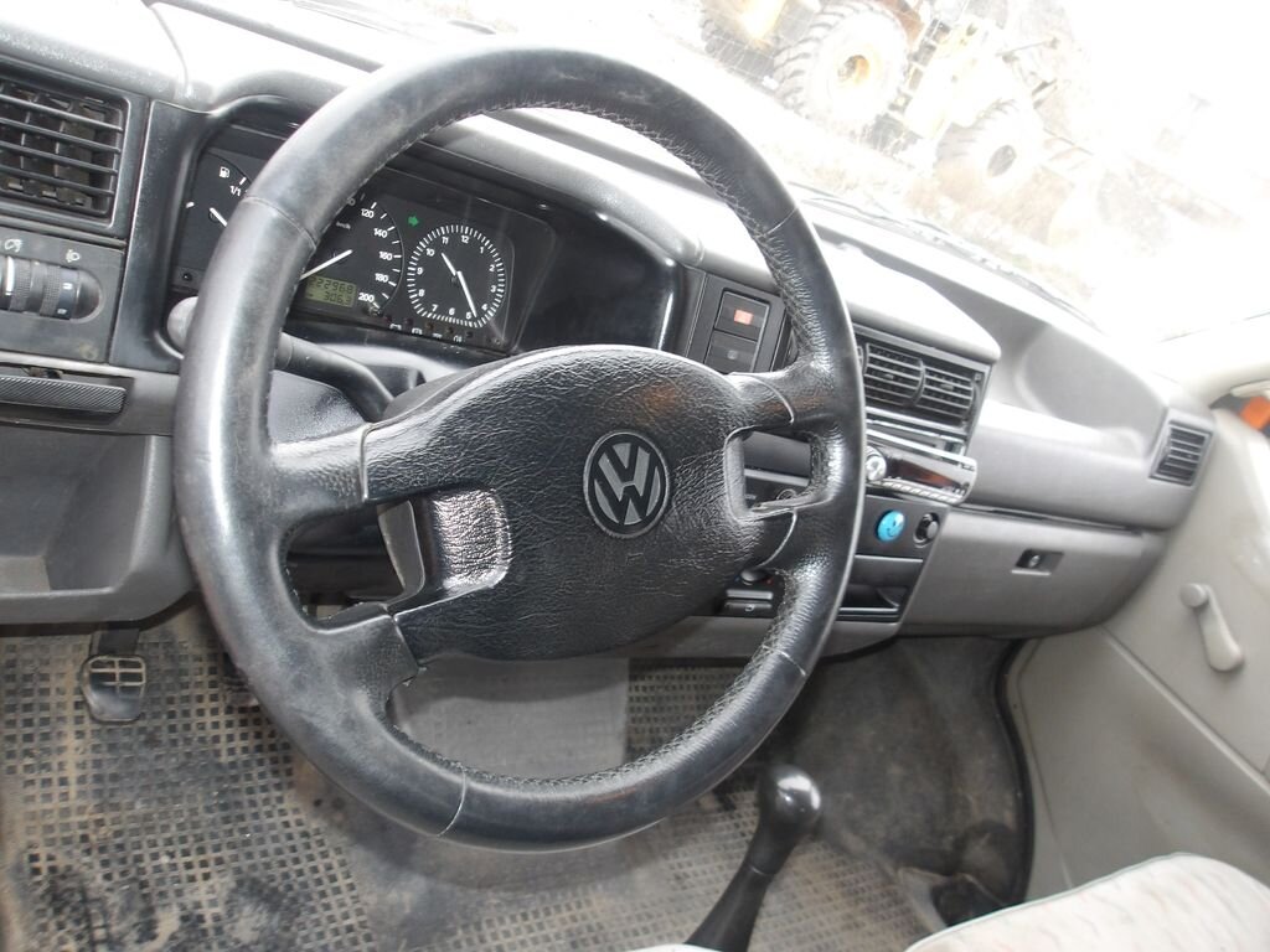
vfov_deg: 51.4
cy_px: 476
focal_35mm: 27
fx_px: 991
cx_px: 635
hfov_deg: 65.3
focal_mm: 4.9
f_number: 3
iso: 200
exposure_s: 1/22
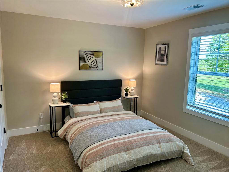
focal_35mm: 26
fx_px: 172
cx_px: 114
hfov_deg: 67.3
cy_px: 86
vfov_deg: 53.1
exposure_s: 1/120
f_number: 1.5
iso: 100
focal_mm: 5.7
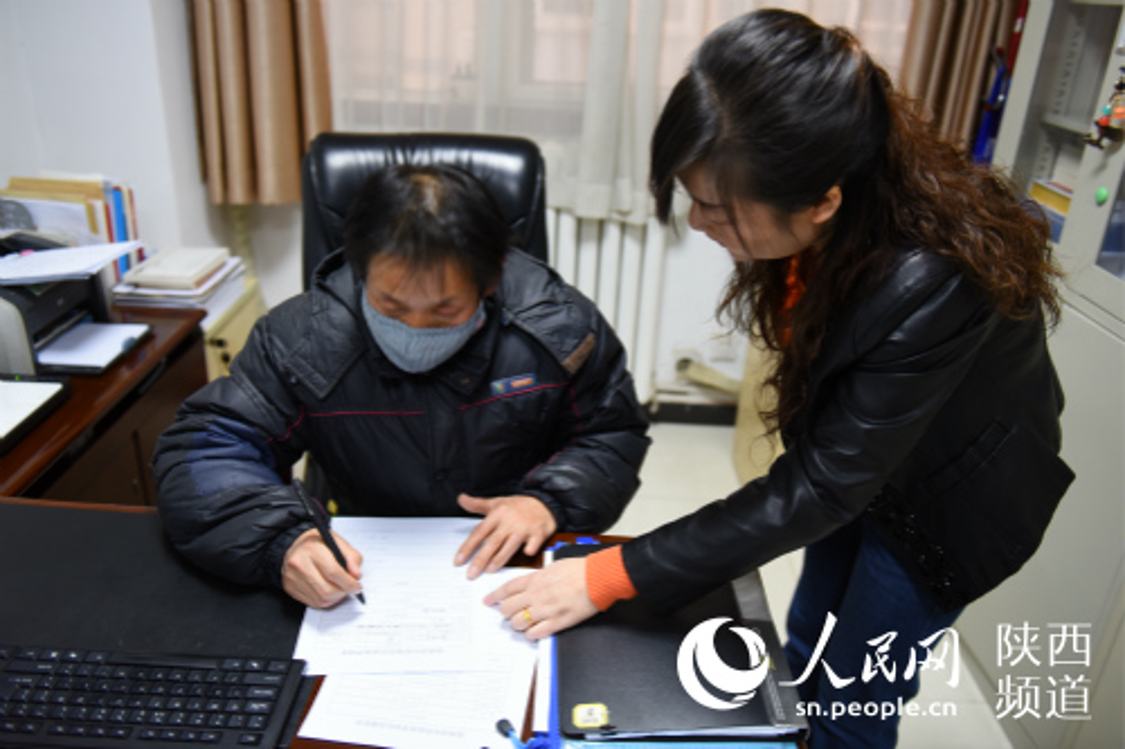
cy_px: 374
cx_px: 562
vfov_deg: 44.9
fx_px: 906
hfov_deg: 63.7
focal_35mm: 29
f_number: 2.8
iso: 640
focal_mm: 29
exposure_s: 1/30
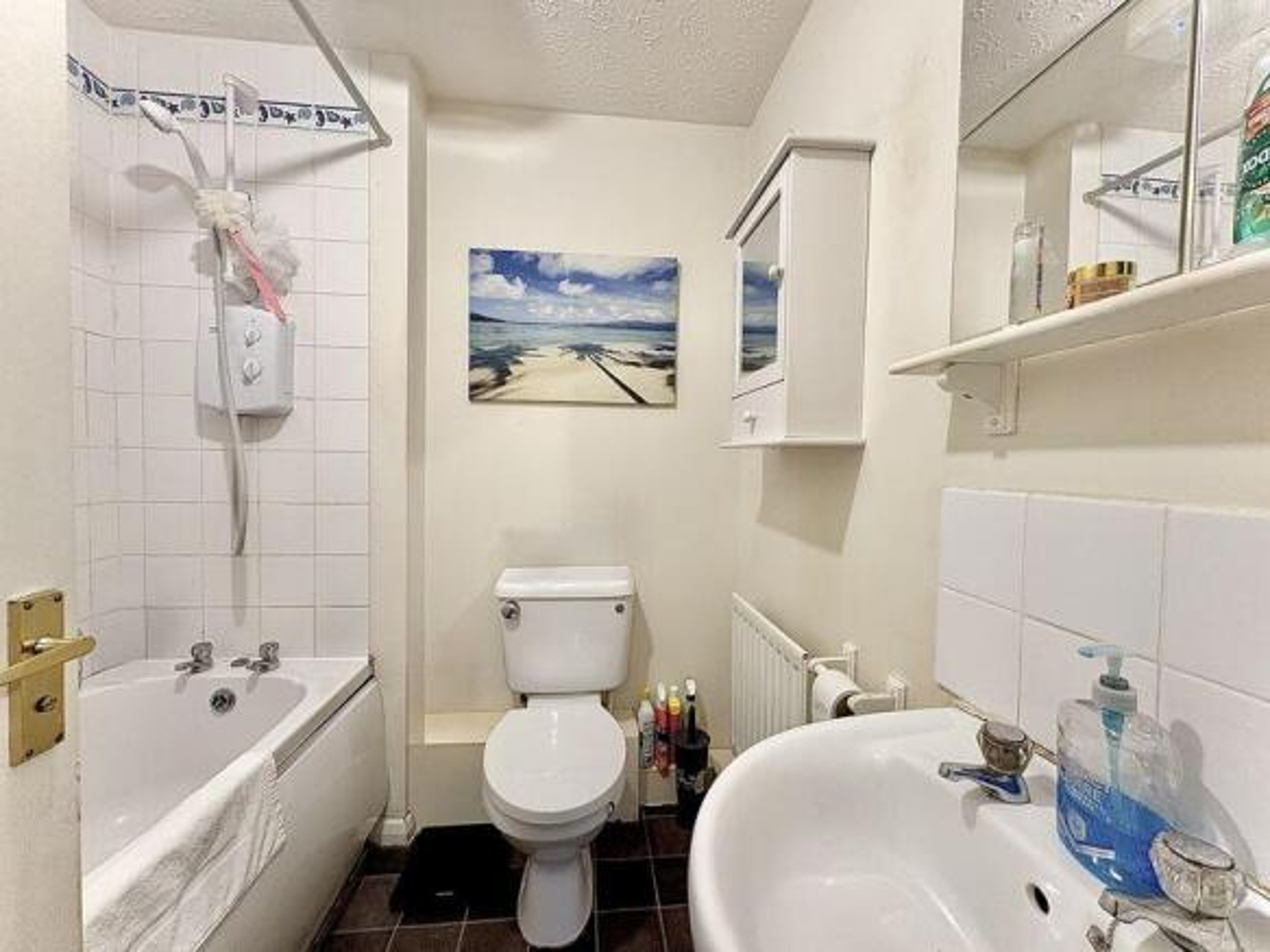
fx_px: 514
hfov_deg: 102.1
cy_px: 476
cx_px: 635
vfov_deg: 85.7
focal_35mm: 14
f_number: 2.2
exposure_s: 1/50
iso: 200
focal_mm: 2.22
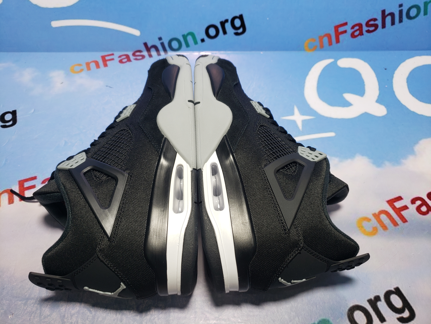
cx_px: 216
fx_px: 324
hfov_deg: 67.3
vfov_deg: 53.1
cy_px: 162
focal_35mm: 26
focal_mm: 4.3
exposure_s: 1/291
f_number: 1.5
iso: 50
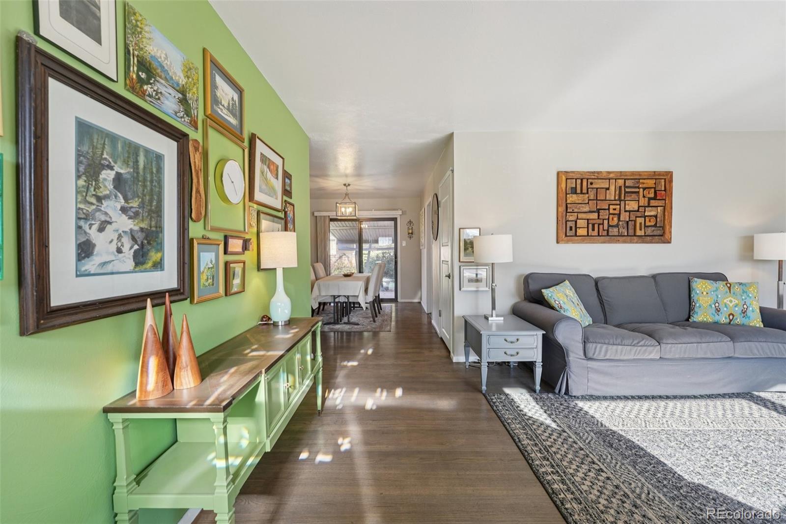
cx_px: 393
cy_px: 262
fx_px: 306
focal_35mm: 14
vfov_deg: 81.2
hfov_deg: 104.3
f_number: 8
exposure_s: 1/30
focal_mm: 14
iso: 250
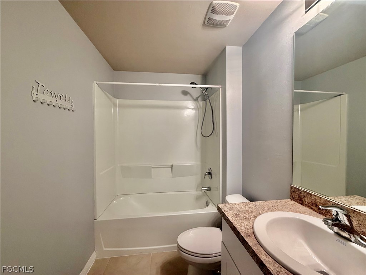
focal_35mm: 14
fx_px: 148
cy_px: 138
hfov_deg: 102.1
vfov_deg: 85.7
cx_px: 183
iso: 250
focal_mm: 2.22
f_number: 2.2
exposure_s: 1/120
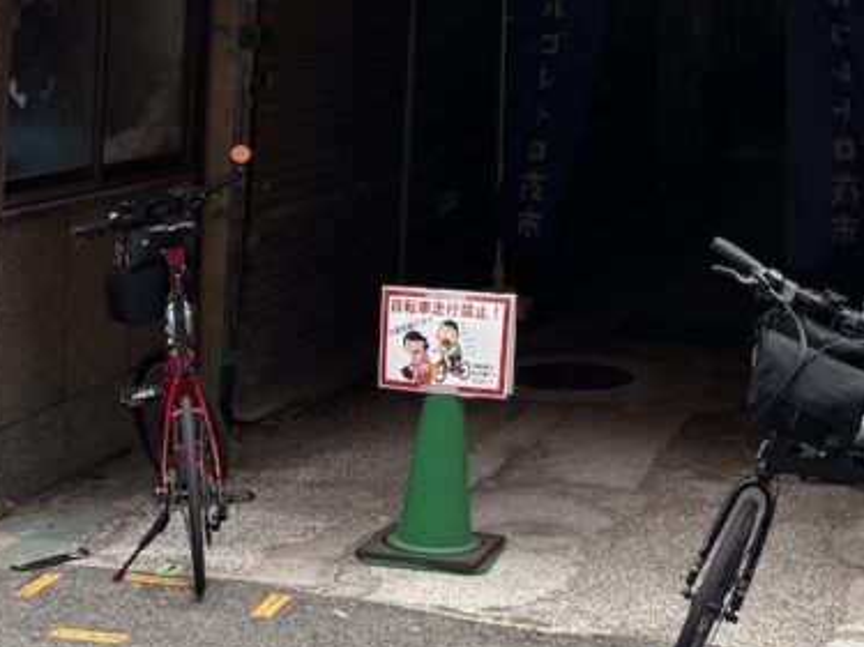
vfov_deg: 19.3
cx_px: 574
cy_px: -168
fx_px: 1772
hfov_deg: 27.3
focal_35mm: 71
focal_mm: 5.96
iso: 50
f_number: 1.6
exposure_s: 1/1499
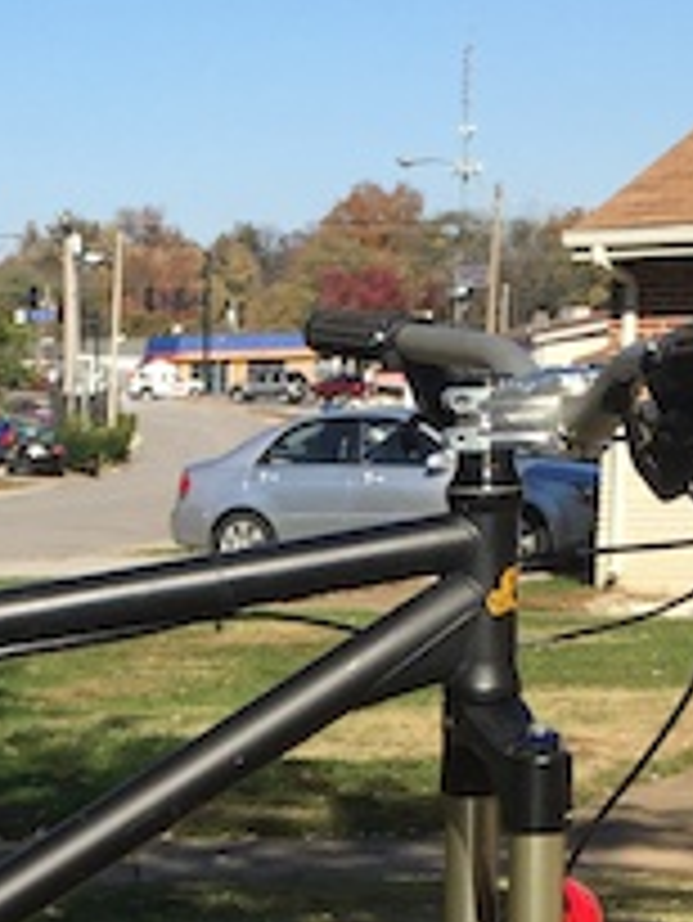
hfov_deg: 12.6
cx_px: -252
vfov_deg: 16.5
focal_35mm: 113
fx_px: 3013
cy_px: 1192
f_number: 2.2
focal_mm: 4.15
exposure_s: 1/1883
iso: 32
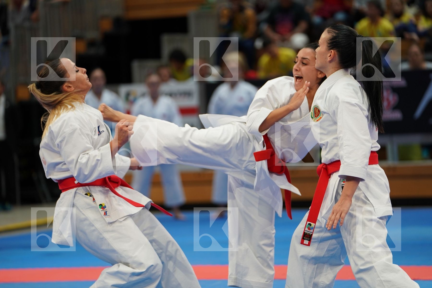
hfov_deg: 12.5
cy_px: 144
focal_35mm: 164
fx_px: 1968
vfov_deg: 8.4
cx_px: 216
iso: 800
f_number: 2.8
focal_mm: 164
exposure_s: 1/500
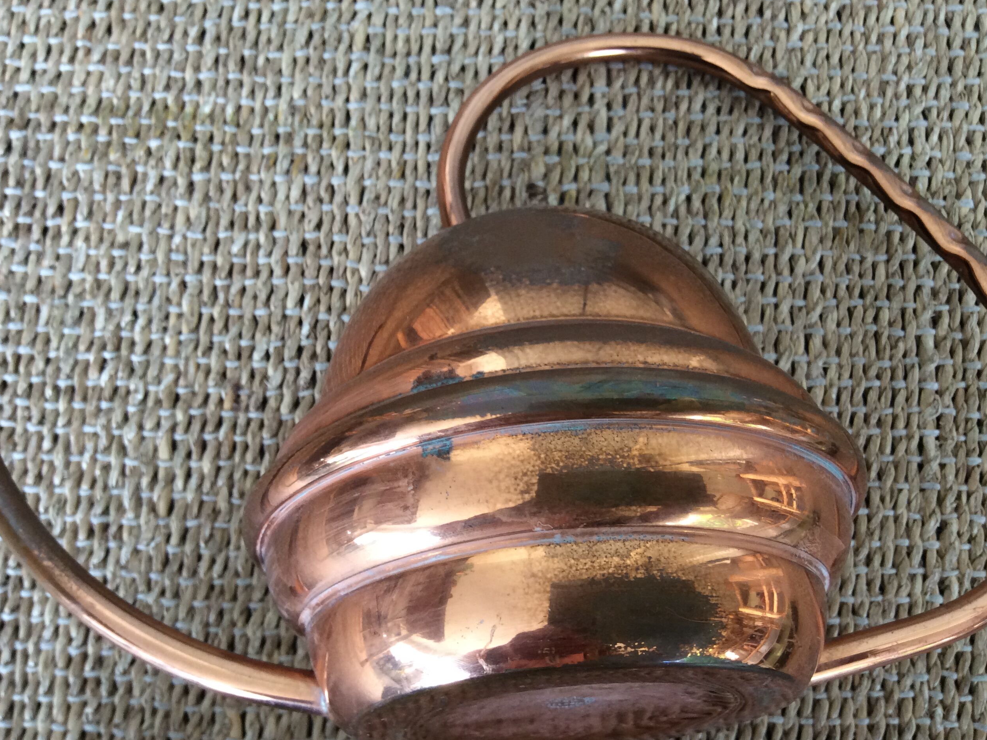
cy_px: 368
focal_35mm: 33
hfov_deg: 55.4
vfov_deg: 42.9
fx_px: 941
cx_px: 501
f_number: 2.4
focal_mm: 3.3
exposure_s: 1/25
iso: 64
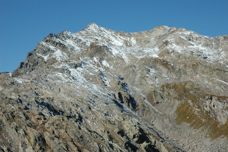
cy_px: 76
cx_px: 114
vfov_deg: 18.2
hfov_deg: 27.0
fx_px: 475
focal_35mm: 75
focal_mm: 50
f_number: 10
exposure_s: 1/400
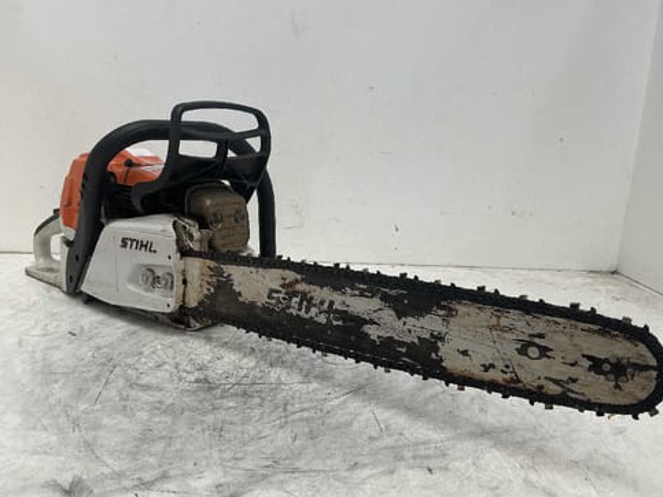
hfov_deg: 61.7
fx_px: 555
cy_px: 255
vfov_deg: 48.2
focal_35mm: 29
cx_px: 339
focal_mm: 3
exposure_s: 1/100
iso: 40
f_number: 1.8
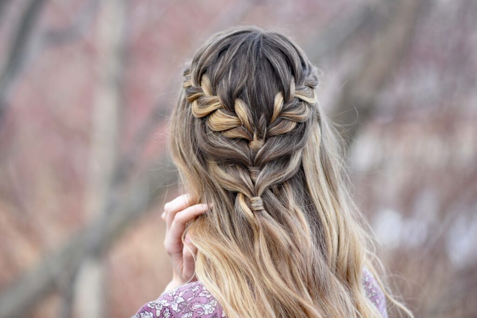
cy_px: 159
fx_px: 1689
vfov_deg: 10.8
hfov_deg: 16.1
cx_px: 238
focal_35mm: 128
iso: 200
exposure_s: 1/1000
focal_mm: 85
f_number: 2
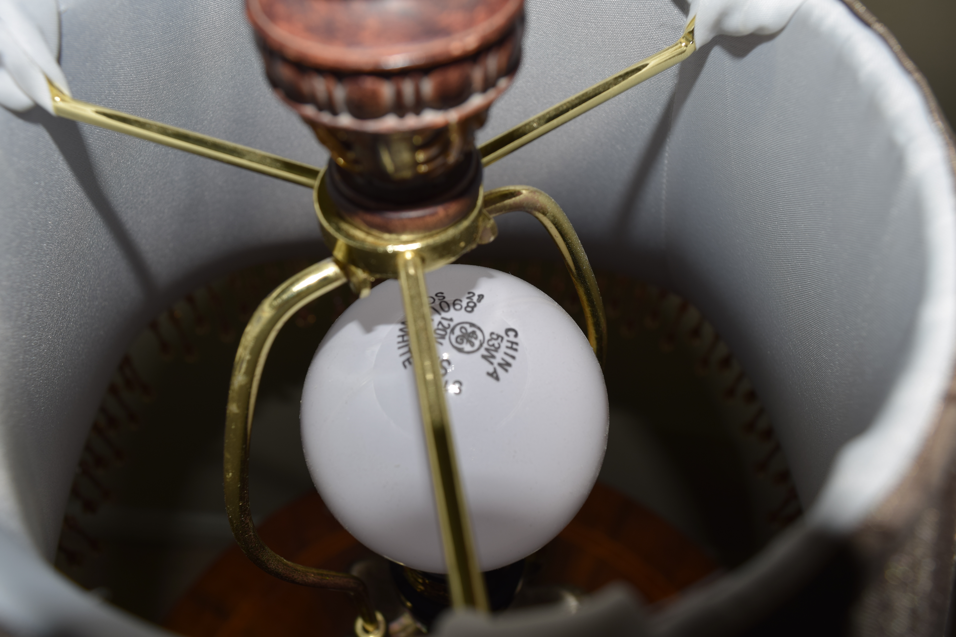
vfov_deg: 43.6
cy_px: 318
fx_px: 797
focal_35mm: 30
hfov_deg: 61.9
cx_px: 478
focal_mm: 20
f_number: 8
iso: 100
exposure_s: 1/60
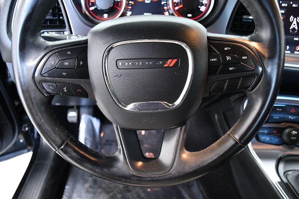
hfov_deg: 57.2
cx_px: 150
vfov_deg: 39.9
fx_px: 274
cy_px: 100
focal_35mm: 33
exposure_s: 1/60
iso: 2500
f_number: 4
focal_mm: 22
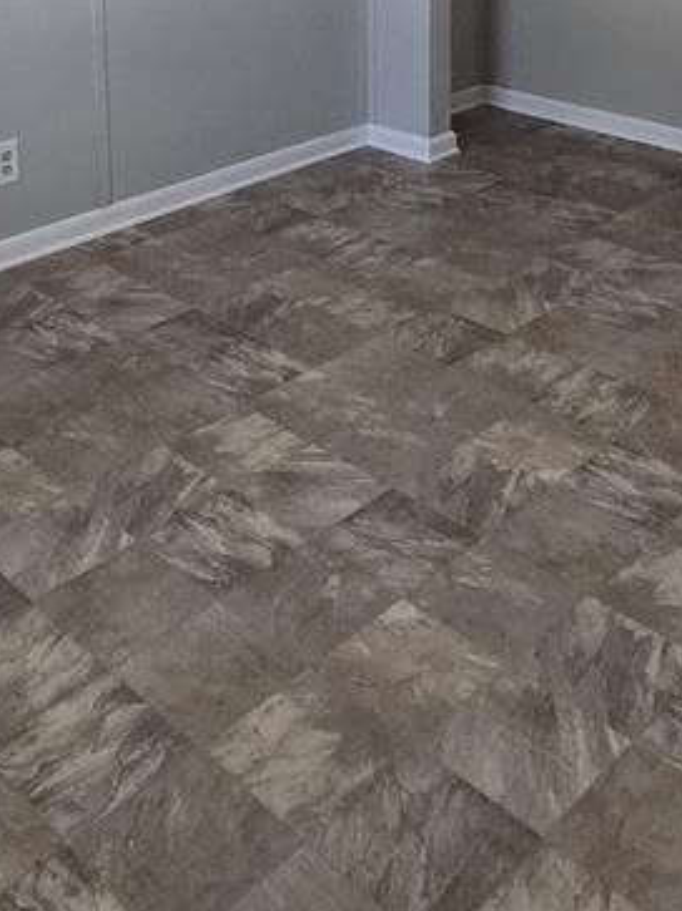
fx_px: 1130
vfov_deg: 37.4
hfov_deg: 33.6
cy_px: -70
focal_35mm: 43
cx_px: 336
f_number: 2.2
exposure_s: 1/60
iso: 250
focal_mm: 2.2
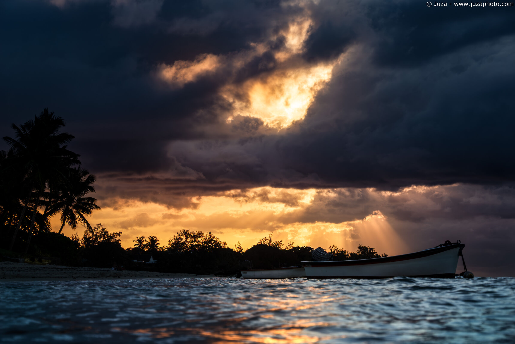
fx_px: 1727
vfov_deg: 11.4
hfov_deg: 17.0
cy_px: 172
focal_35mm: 121
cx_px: 258
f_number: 9
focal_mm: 80.5
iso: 100
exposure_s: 1/160
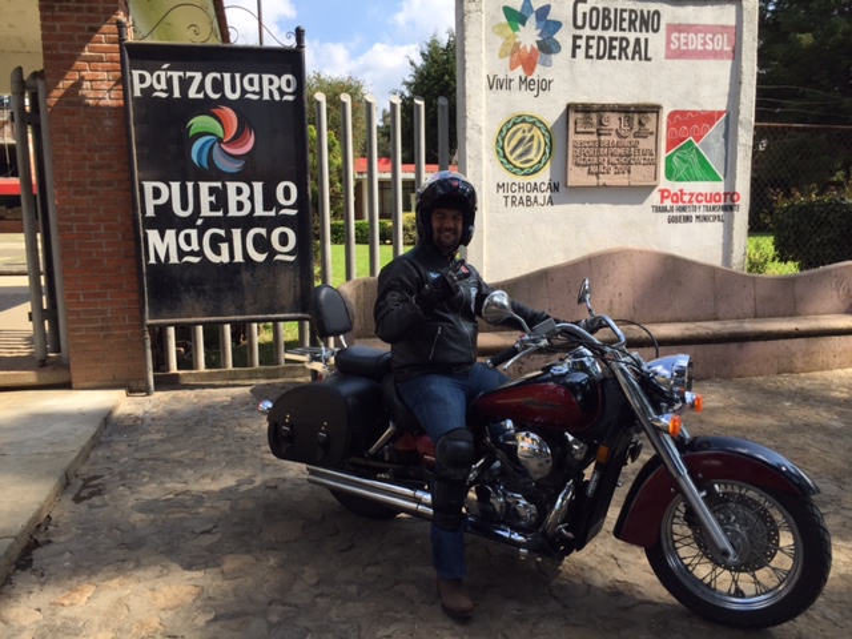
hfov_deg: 61.7
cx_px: 426
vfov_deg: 48.2
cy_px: 320
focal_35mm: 29
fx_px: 714
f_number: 2.2
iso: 32
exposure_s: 1/1319
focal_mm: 4.15
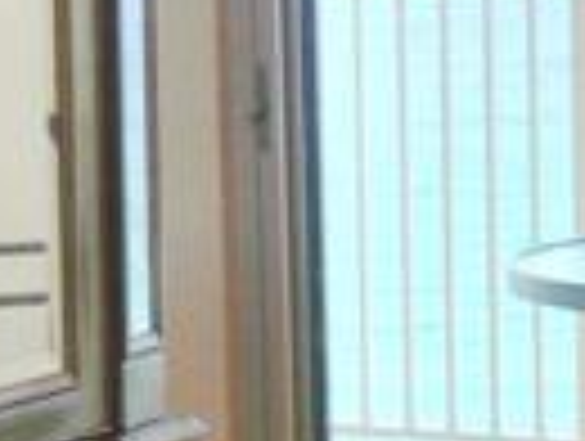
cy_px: 216
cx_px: 446
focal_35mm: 215
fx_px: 3640
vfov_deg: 6.9
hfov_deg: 9.2
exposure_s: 1/60
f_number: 3.1
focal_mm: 6.3
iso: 80
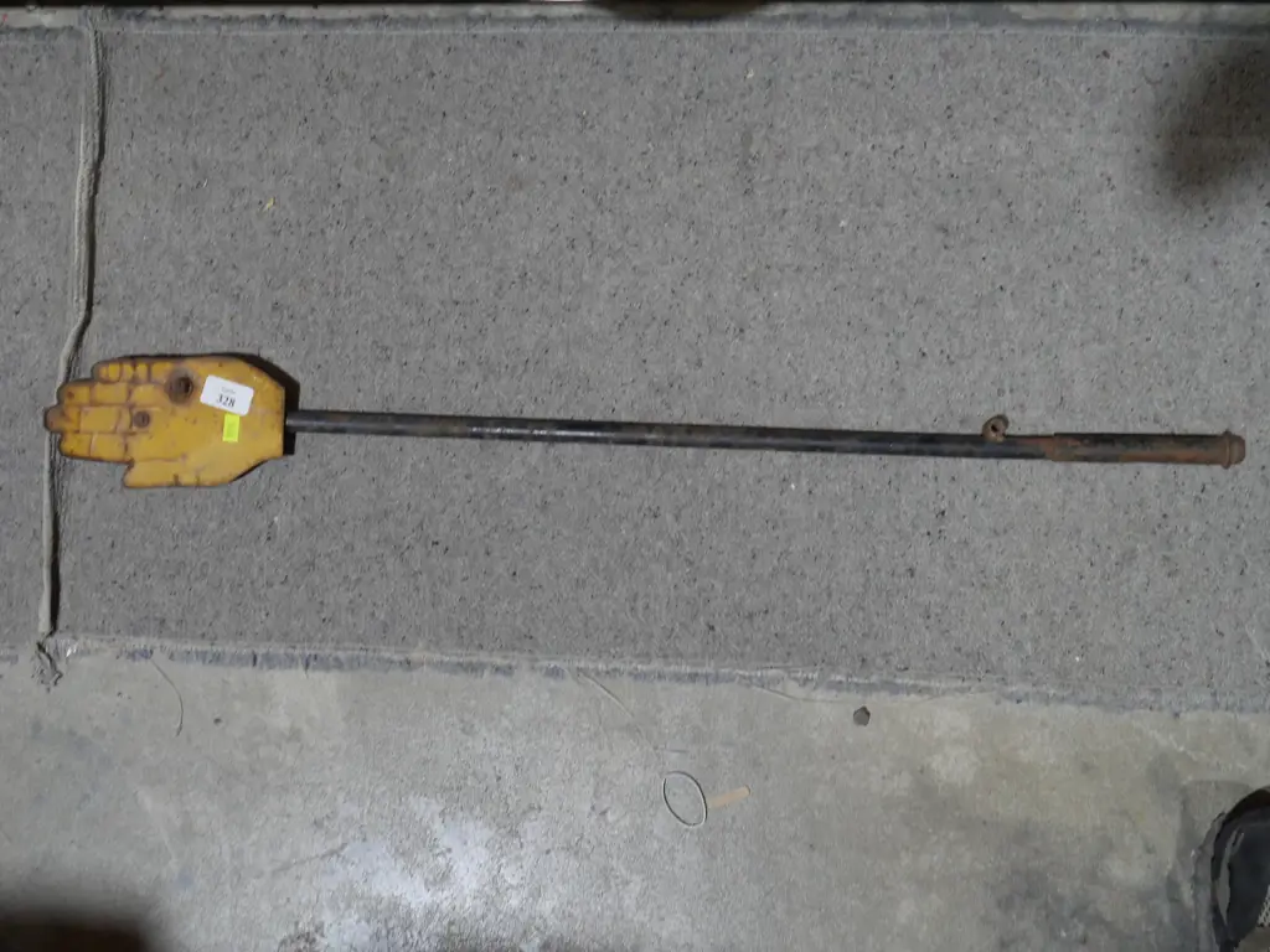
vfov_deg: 37.7
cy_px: 476
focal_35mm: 38
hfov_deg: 49.0
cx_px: 635
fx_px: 1394
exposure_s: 1/60
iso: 640
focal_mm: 19
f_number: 5.6
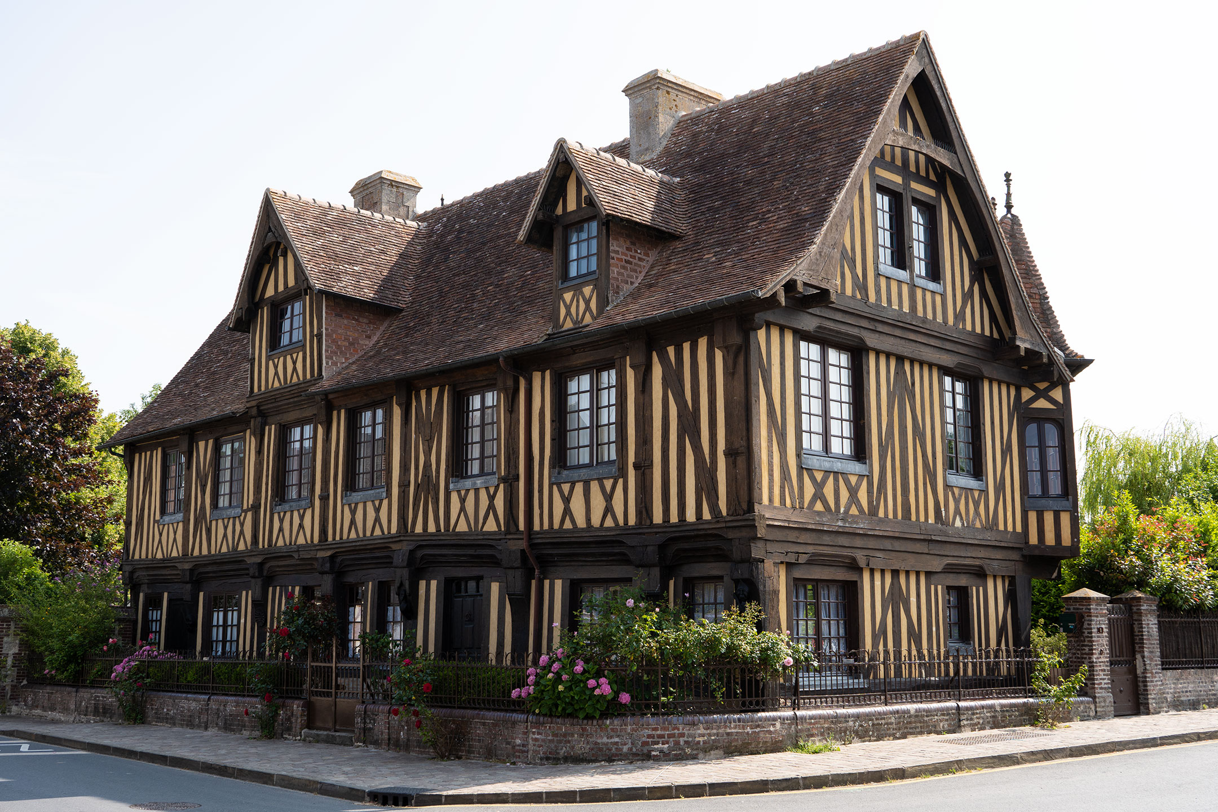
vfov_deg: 35.9
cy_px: 406
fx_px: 1253
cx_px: 609
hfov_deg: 51.8
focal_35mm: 37
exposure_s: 1/250
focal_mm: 24.7
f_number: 5.6
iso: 100
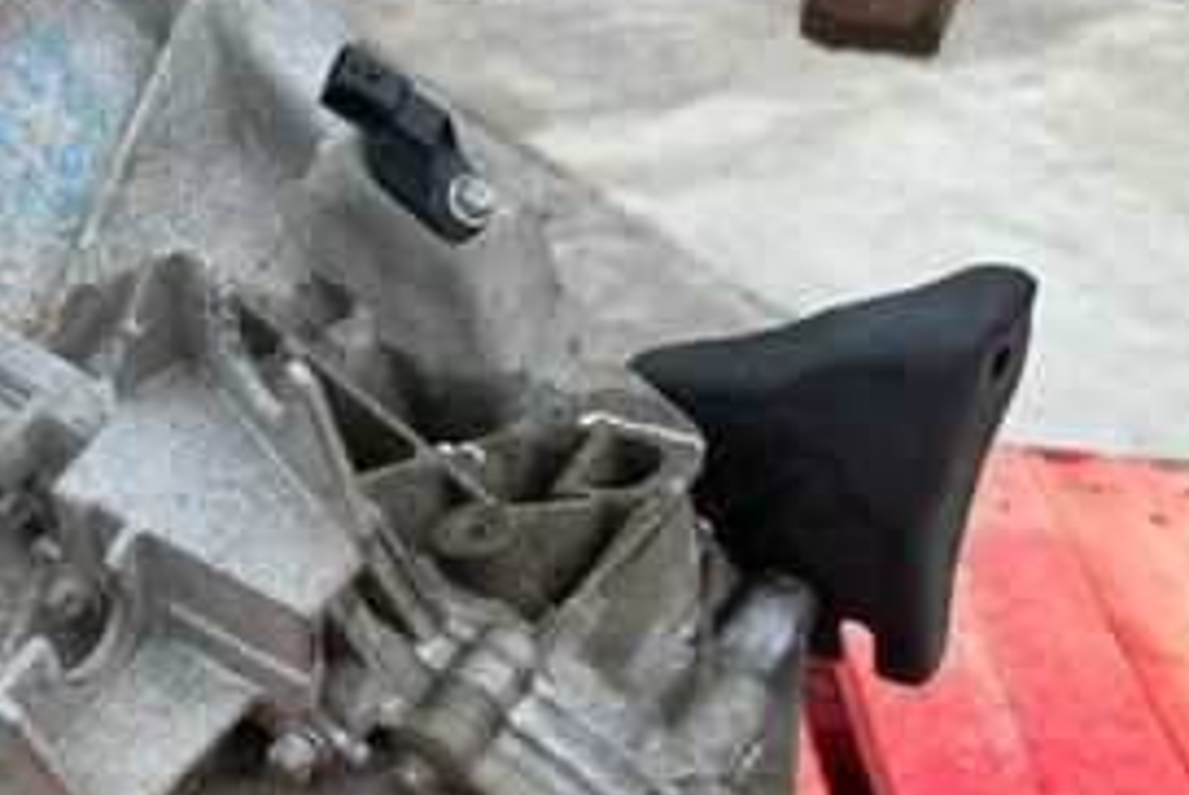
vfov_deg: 24.3
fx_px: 1818
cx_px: 48
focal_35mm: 55
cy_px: 638
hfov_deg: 33.6
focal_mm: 6.86
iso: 80
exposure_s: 1/597
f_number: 1.78
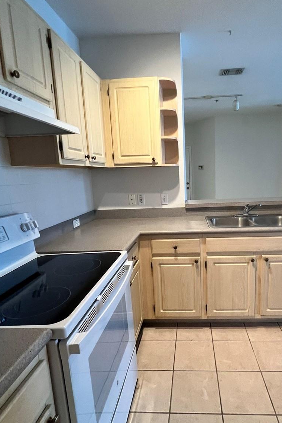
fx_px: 223
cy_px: 215
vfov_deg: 86.9
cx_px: 180
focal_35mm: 19
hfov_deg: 63.4
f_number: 1.8
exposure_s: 1/60
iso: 320
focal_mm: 1.57
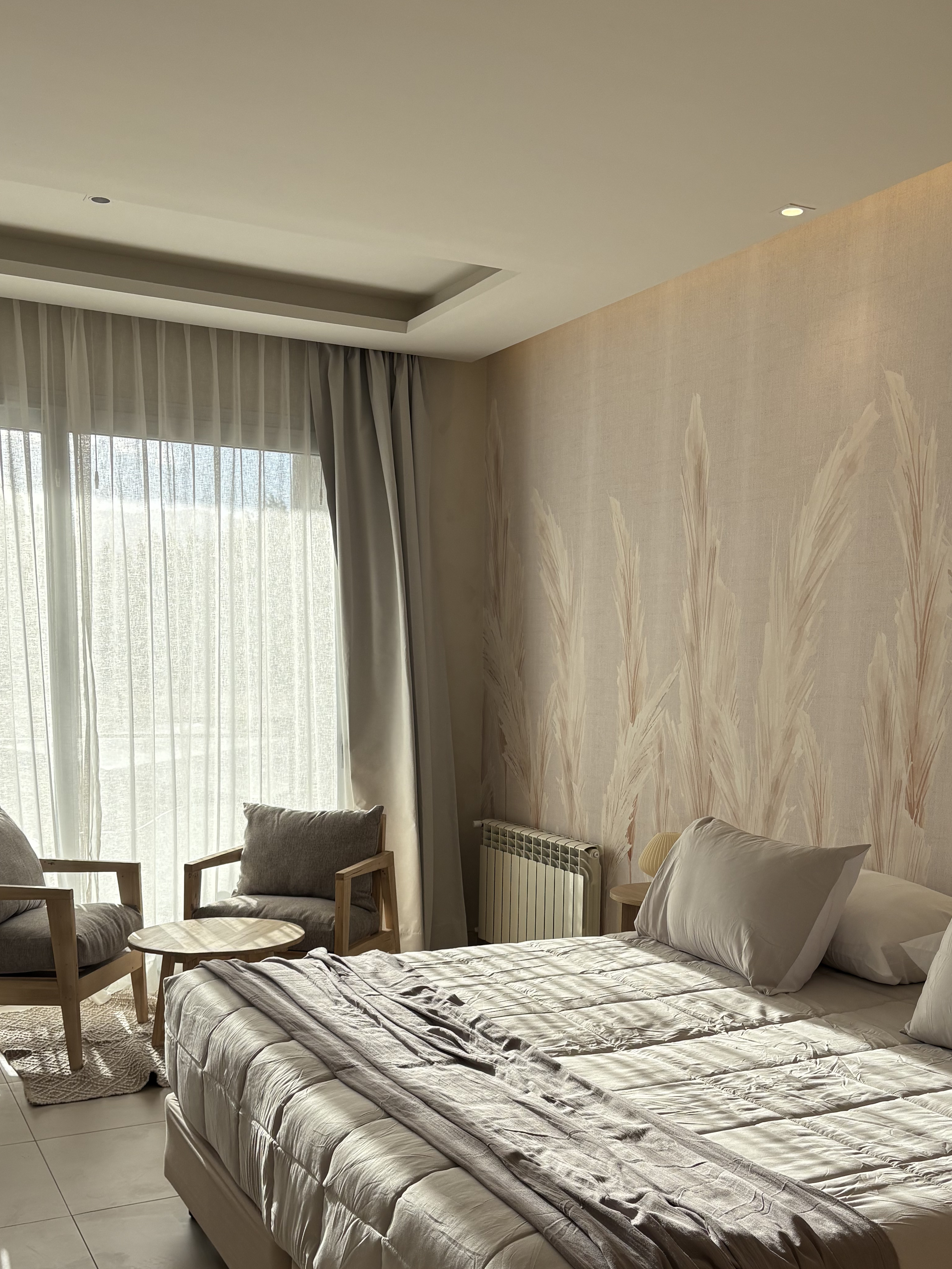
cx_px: 544
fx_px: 1320
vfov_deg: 50.4
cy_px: 845
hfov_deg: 39.6
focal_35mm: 36
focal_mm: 5.96
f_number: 1.6
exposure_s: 1/1099
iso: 64
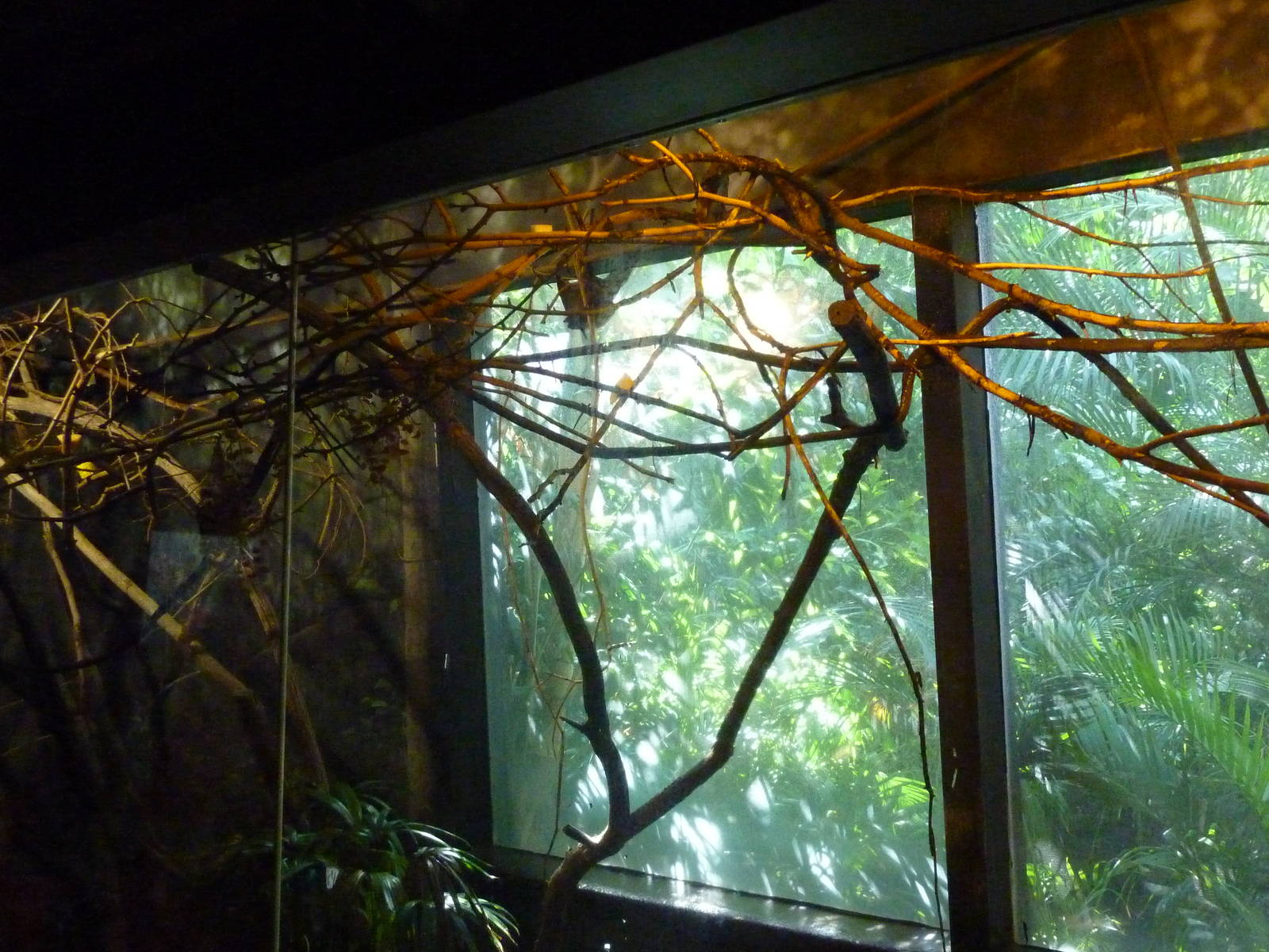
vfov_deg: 44.2
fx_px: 1173
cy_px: 476
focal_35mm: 32
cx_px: 634
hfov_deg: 56.8
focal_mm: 5.3
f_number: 3.5
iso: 800
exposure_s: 1/50
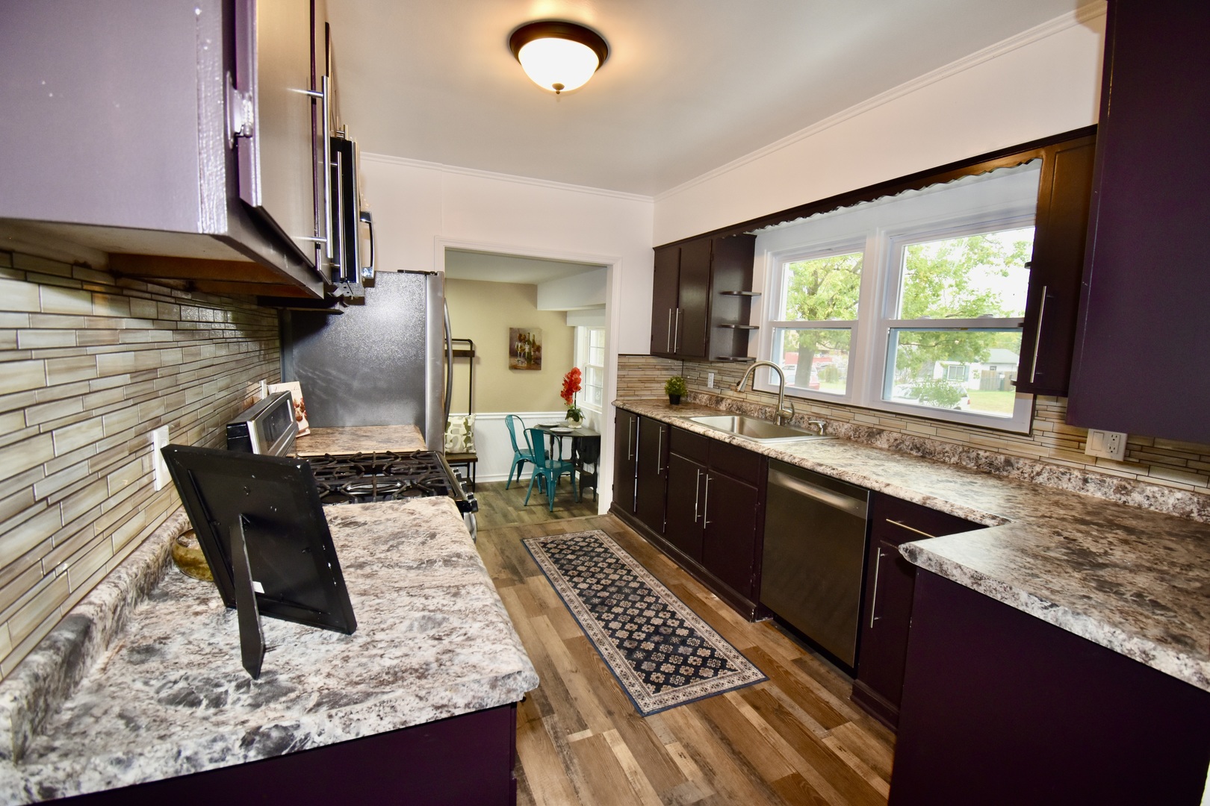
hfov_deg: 100.4
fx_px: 504
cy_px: 403
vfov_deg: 77.3
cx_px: 605
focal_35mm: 15
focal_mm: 10
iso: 800
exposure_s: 1/100
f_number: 5
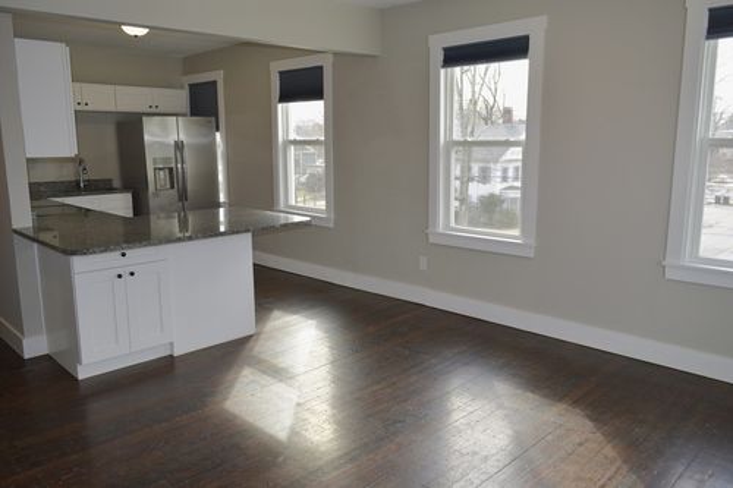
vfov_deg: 47.9
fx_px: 550
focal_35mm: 27
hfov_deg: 67.4
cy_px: 244
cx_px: 366
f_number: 5.6
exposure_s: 1/125
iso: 200
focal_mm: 18
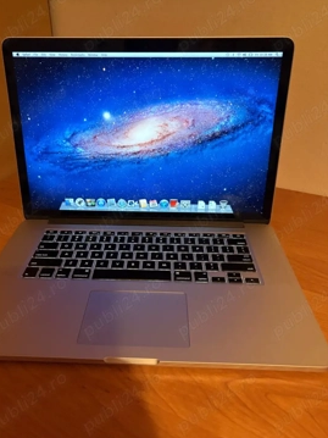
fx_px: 367
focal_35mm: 29
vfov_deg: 61.7
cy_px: 227
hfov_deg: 48.1
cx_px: 146
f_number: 1.6
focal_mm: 5.96
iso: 500
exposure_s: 1/33
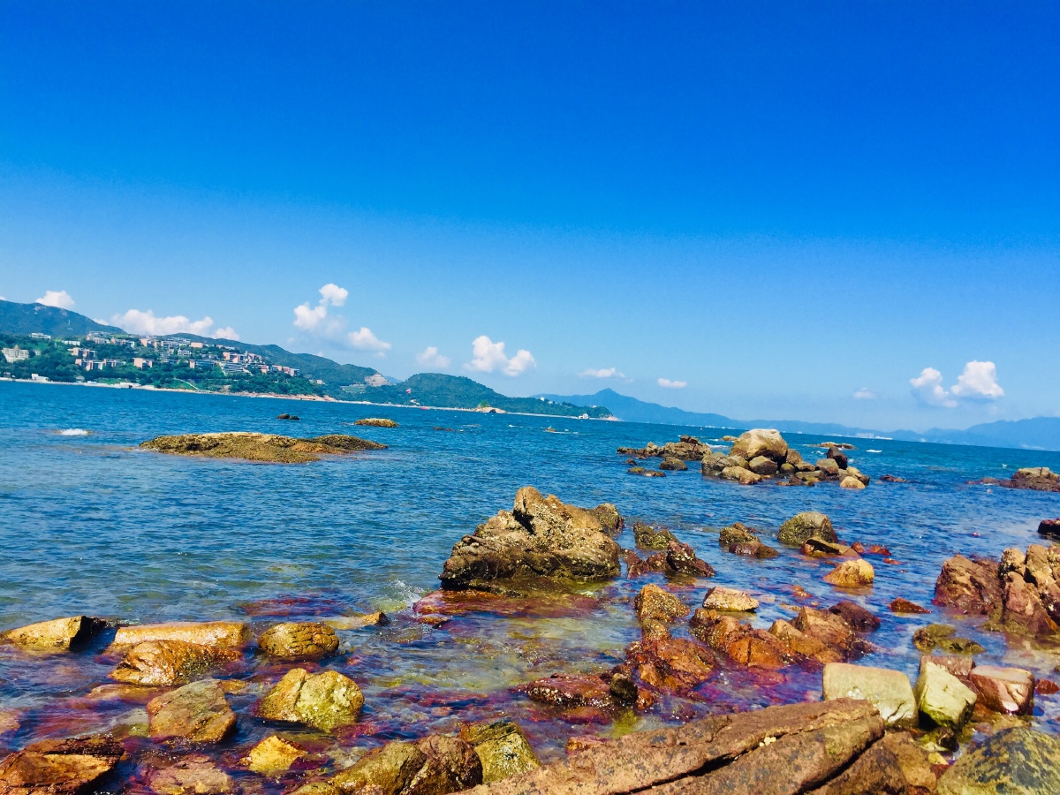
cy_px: 398
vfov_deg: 48.2
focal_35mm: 29
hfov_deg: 61.7
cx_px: 530
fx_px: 888
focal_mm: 4.15
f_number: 2.2
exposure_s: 1/1883
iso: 32
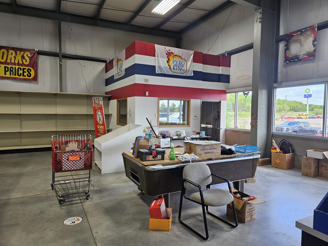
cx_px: 164
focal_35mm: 23
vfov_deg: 58.9
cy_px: 123
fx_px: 218
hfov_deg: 73.9
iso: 100
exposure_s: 1/120
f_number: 1.8
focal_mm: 5.4
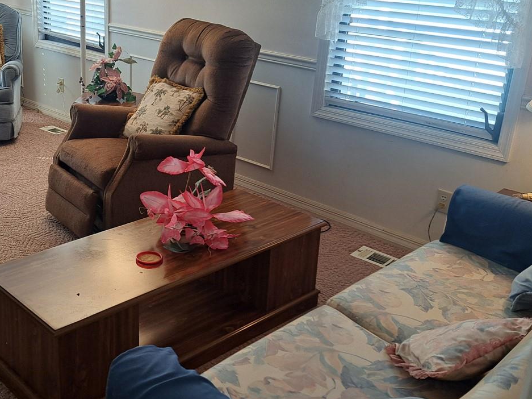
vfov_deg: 35.1
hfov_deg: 44.6
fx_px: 630
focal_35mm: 41
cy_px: 172
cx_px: 148
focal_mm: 5.23
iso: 50
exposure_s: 1/60
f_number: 1.8
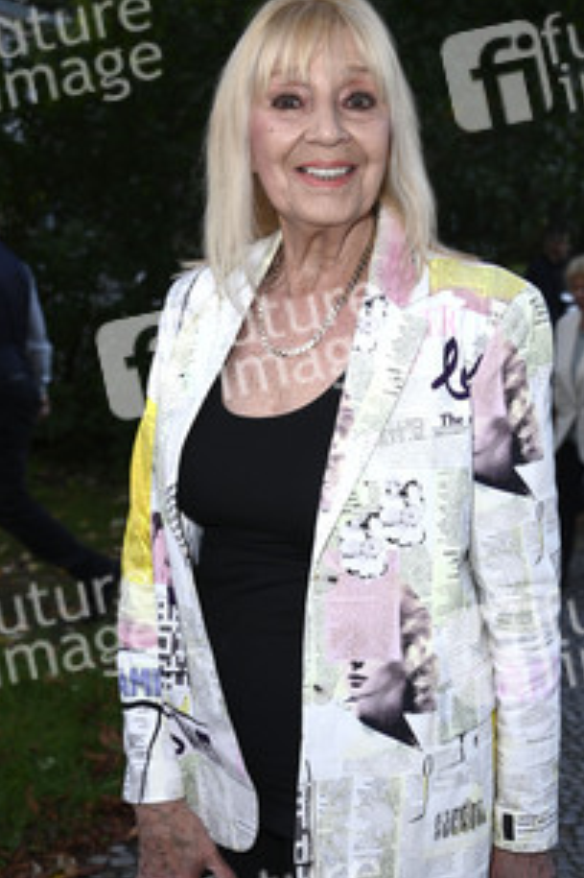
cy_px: 495
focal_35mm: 63
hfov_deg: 21.5
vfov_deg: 31.9
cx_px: 328
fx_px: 1535
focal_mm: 48
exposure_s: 1/100
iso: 1000
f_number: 5.6
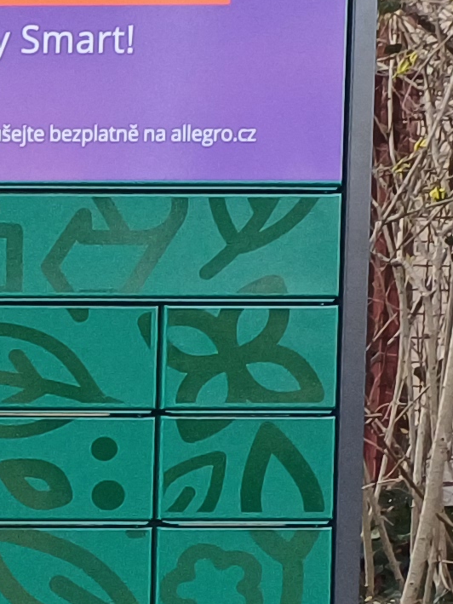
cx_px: -1192
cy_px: 571
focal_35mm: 141
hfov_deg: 7.9
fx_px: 2460
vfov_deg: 13.8
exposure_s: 1/50
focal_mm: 4.65
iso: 50
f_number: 1.8
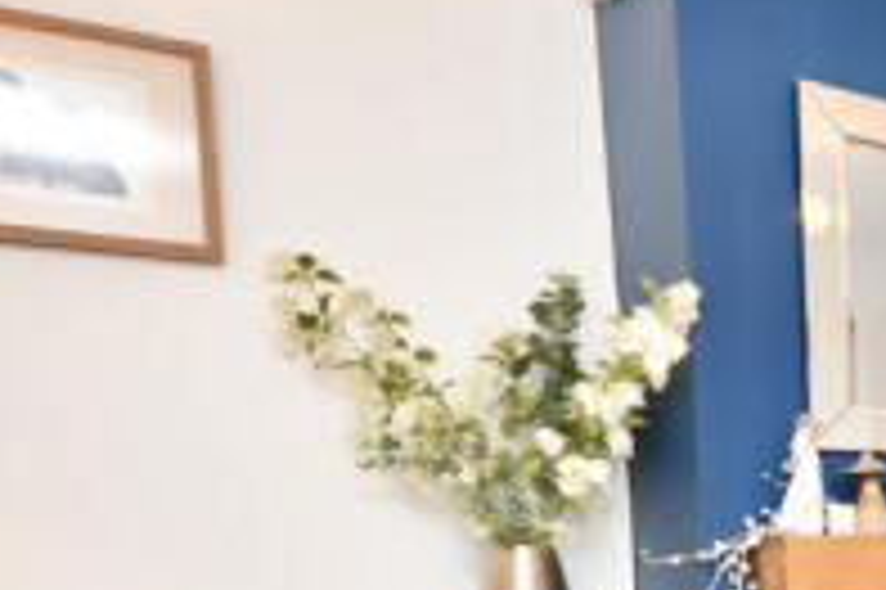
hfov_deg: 27.5
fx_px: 1229
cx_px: 1325
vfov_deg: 25.2
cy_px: 633
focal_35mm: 50
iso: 560
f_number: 4
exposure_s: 1/60
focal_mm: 10
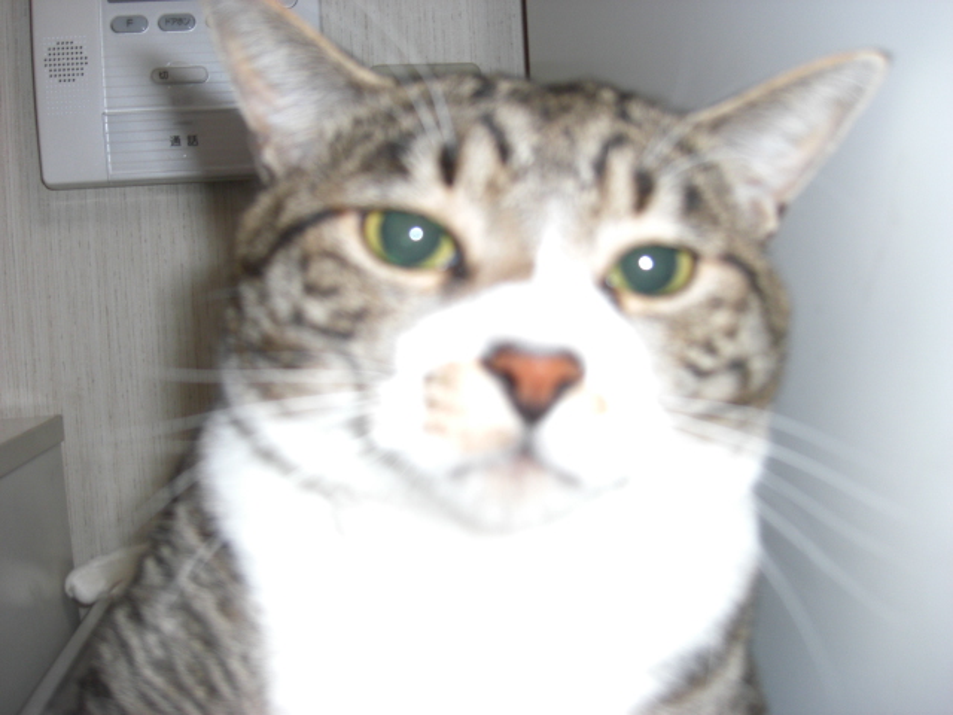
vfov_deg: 37.7
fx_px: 1046
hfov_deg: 49.0
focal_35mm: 38
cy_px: 358
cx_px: 476
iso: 200
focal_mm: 7.9
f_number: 2.8
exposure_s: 1/30
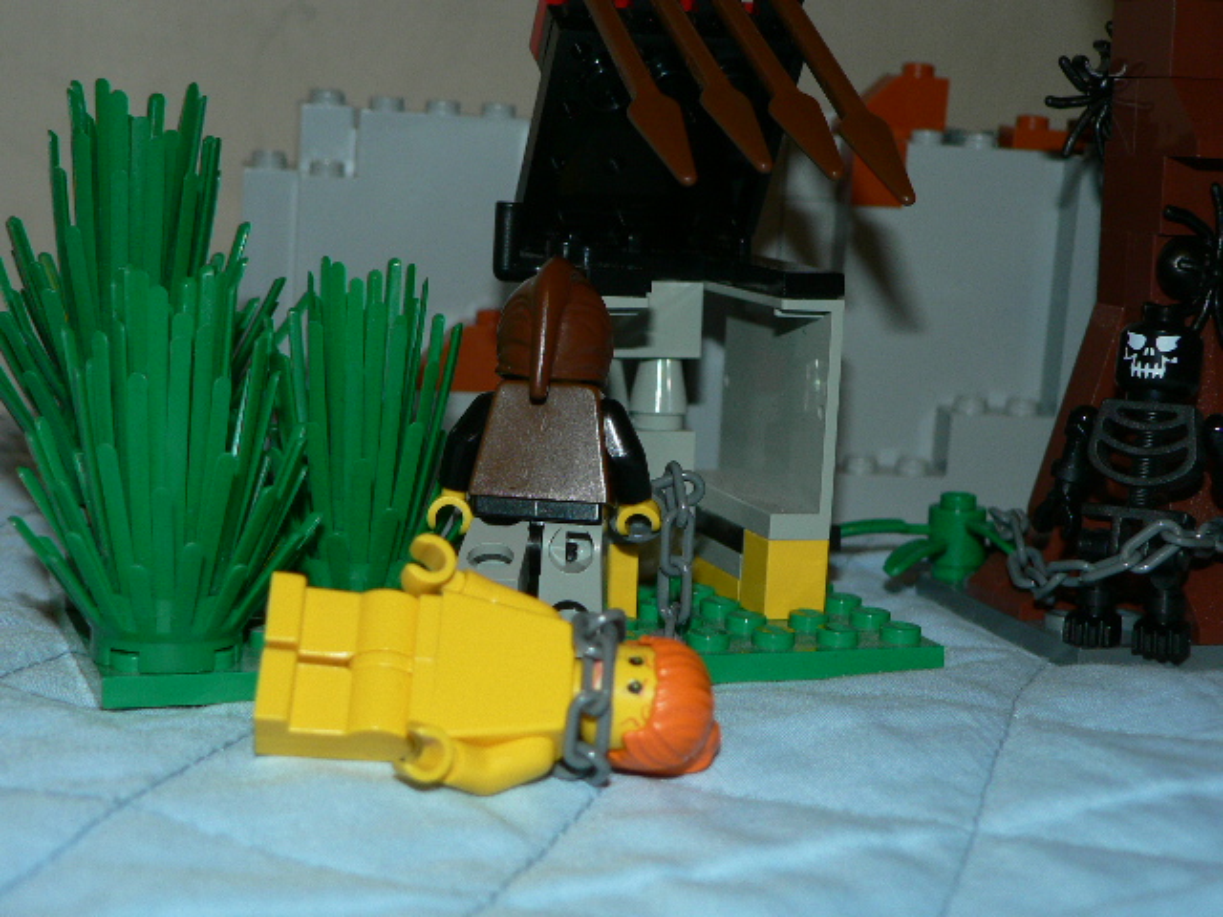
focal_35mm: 65
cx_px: 612
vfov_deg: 22.6
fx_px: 2296
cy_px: 458
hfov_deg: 29.8
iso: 100
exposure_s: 1/60
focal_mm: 10.9
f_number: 3.2
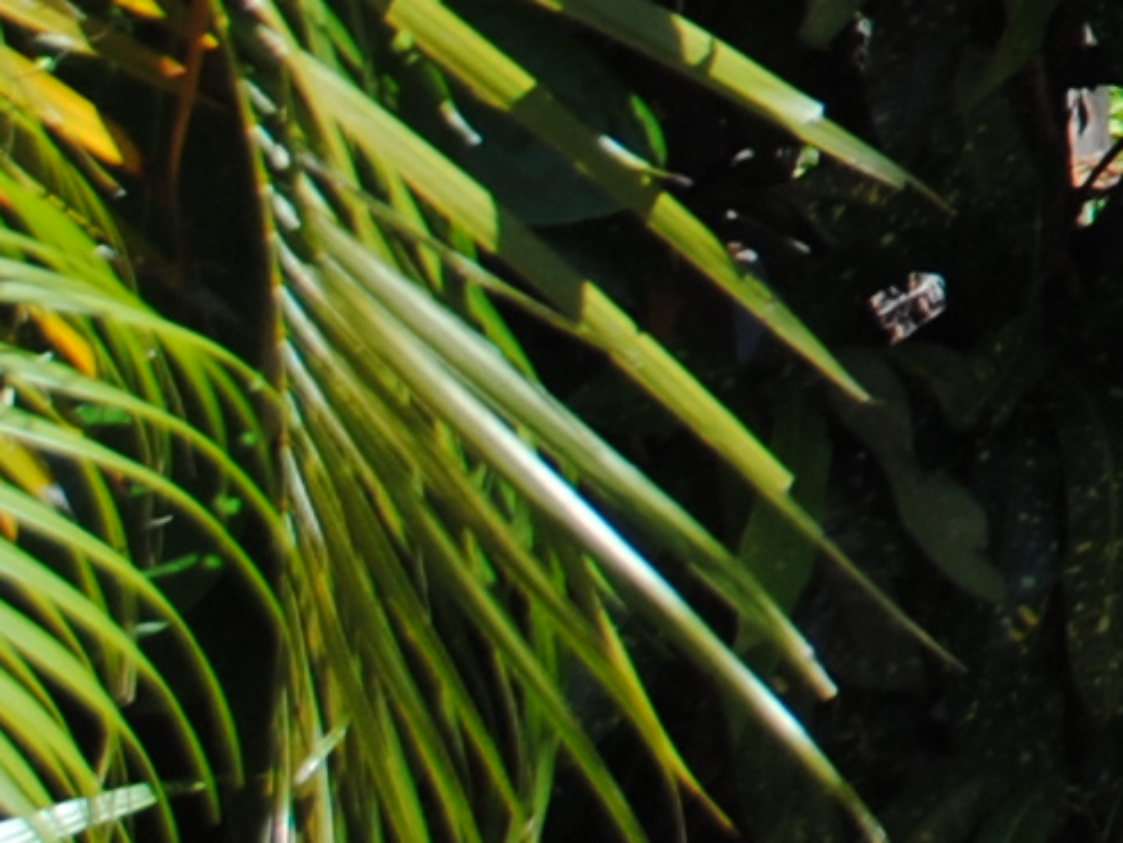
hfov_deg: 6.0
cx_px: 3905
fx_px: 9542
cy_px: -1479
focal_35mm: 294
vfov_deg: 4.9
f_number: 6.3
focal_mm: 26
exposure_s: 1/160
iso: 100
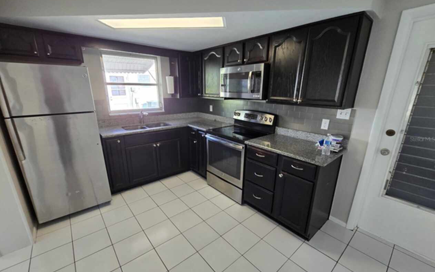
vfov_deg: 78.6
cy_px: 139
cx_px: 215
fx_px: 166
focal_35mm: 14
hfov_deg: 105.3
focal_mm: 2.2
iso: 200
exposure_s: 1/60
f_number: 2.2
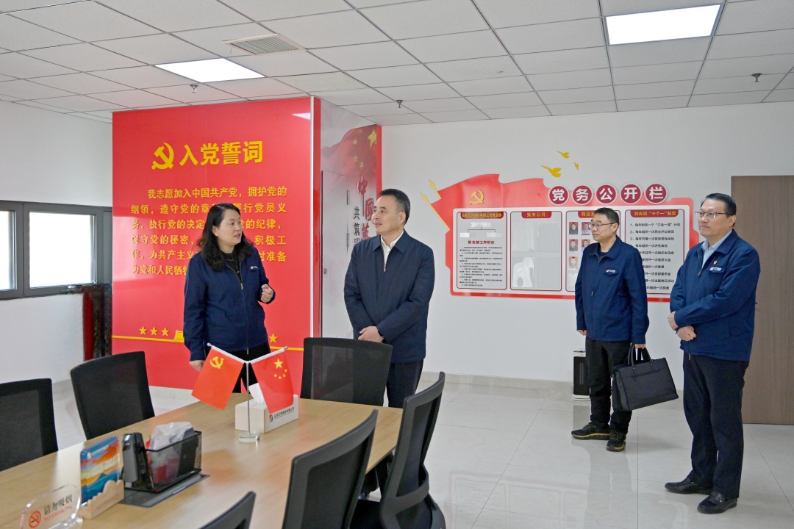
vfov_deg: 43.6
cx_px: 397
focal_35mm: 30
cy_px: 264
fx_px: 662
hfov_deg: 61.9
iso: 1400
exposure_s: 1/125
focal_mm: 30
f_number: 4
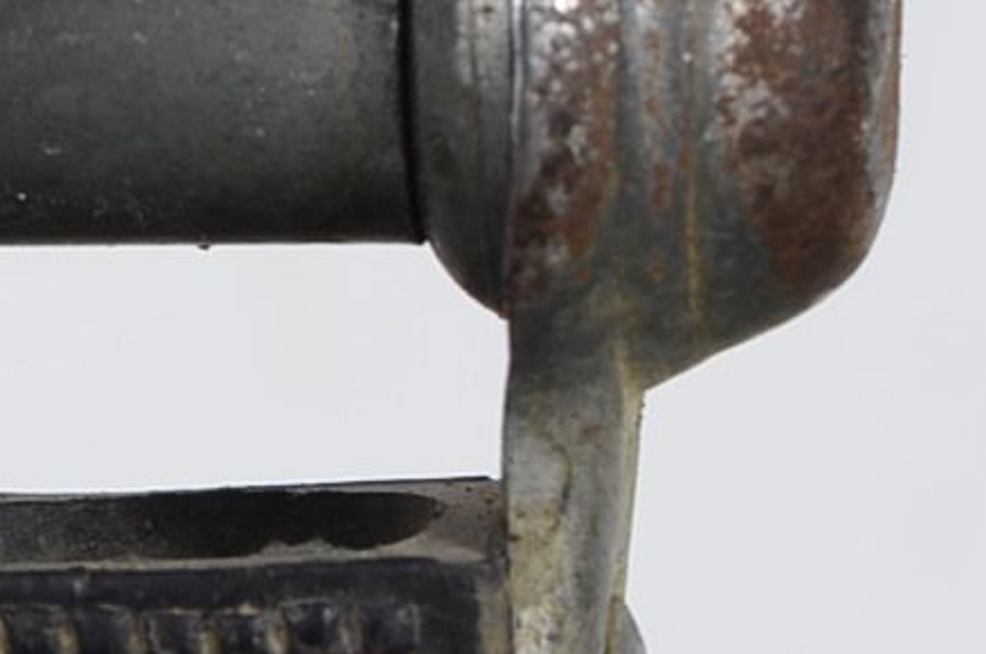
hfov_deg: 6.7
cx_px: -1208
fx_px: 8060
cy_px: 173
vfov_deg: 4.6
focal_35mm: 295
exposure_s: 1/125
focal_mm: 35
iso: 100
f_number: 6.3
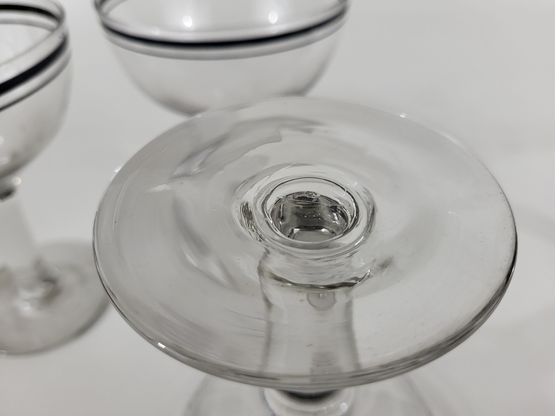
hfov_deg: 67.3
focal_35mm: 26
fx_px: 417
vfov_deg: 53.1
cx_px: 278
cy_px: 208
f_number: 1.8
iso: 200
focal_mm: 5.4
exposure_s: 1/100
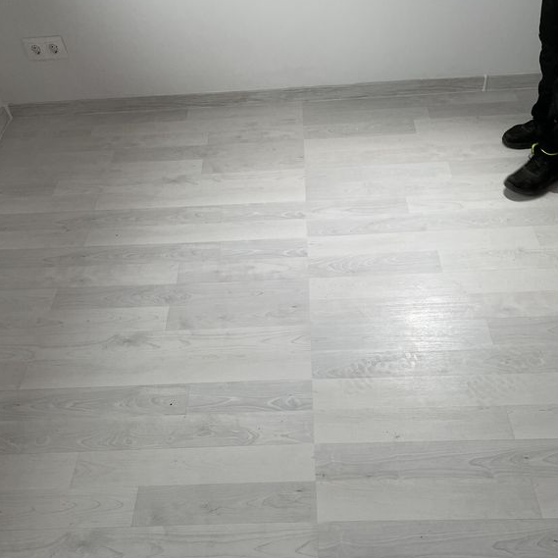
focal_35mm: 31
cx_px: 279
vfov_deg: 52.3
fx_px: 565
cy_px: 320
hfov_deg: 52.5
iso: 80
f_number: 1.6
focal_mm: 4.2
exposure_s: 1/121
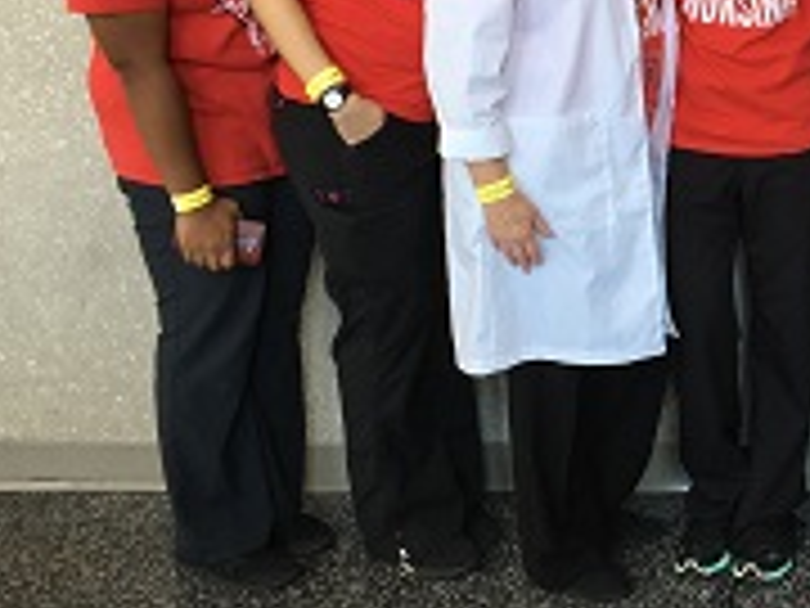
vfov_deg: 22.4
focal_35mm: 65
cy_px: 164
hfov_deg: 28.0
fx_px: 1521
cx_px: 810
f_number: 2.2
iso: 25
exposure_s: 1/60
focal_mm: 4.15
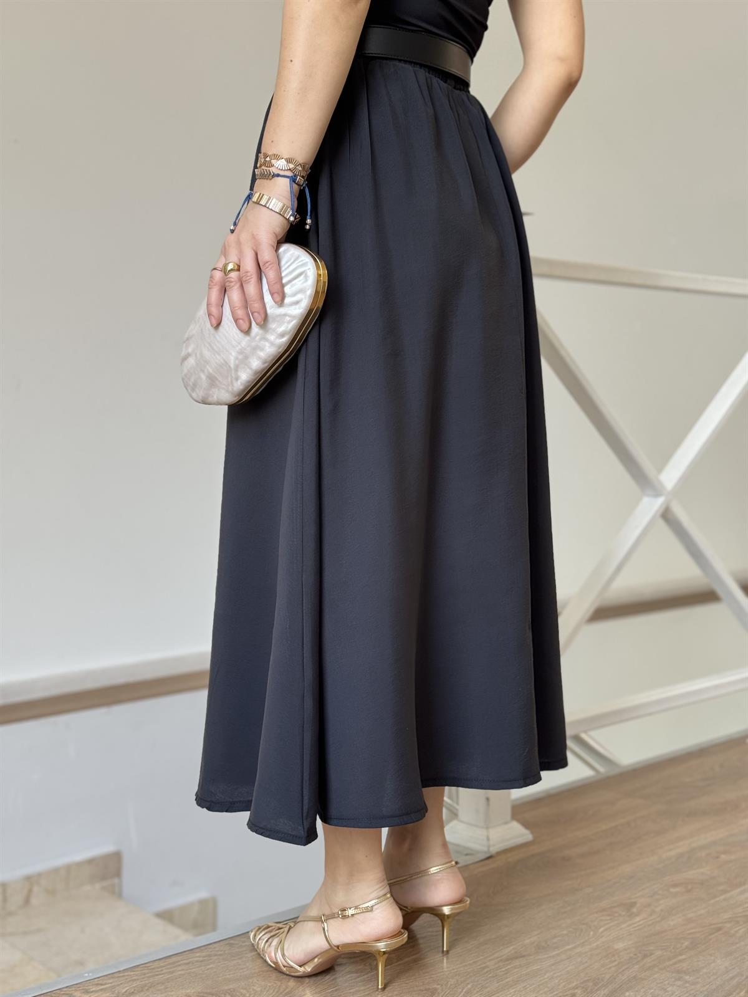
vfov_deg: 39.7
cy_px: 498
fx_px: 1383
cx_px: 374
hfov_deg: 30.3
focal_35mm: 48
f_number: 1.78
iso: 80
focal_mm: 6.76
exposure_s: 1/121
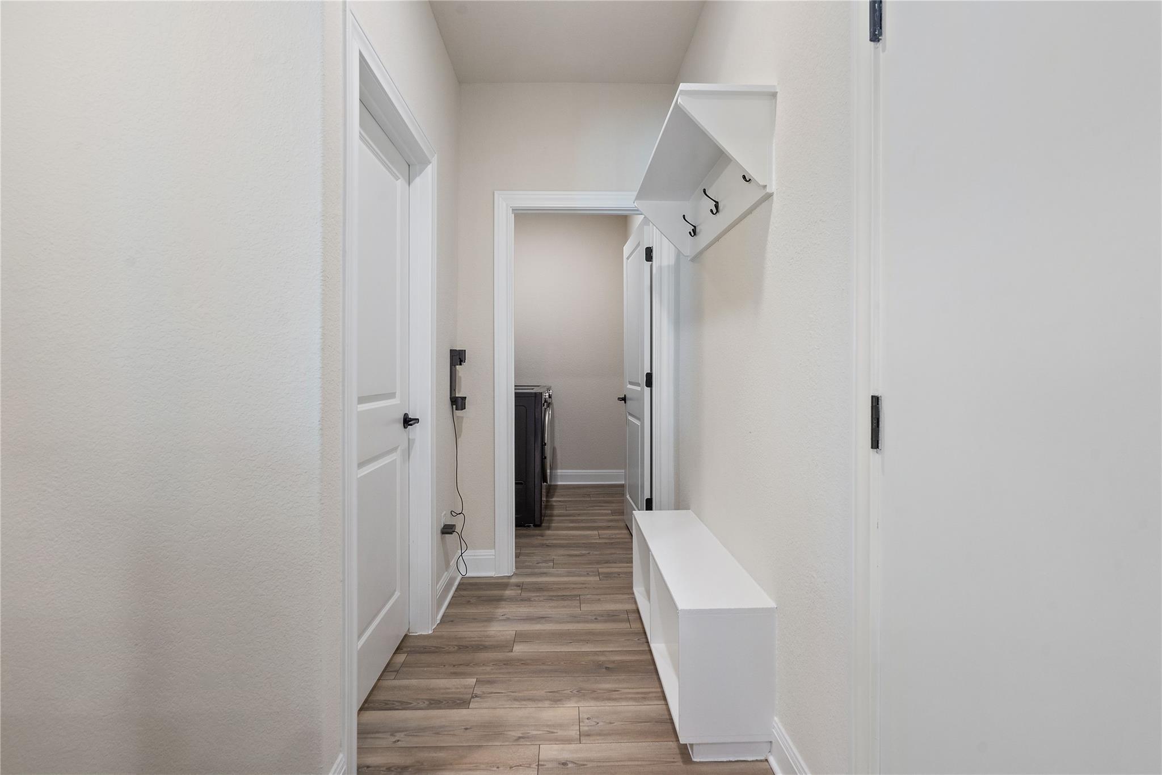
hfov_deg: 96.7
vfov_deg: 73.7
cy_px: 388
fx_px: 516
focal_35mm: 16
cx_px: 581
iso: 320
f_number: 9
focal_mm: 16
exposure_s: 1.3
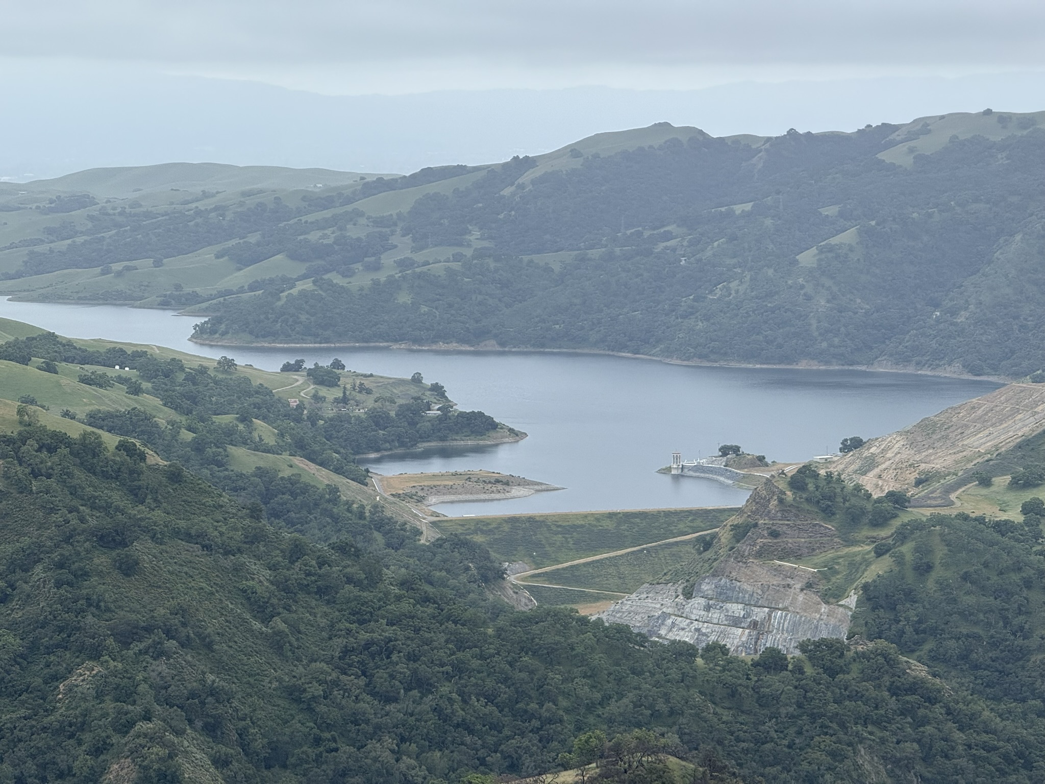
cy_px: 392
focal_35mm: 120
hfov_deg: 16.4
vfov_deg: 12.3
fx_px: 3623
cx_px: 522
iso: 50
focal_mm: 15.66
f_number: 2.8
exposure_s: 1/840
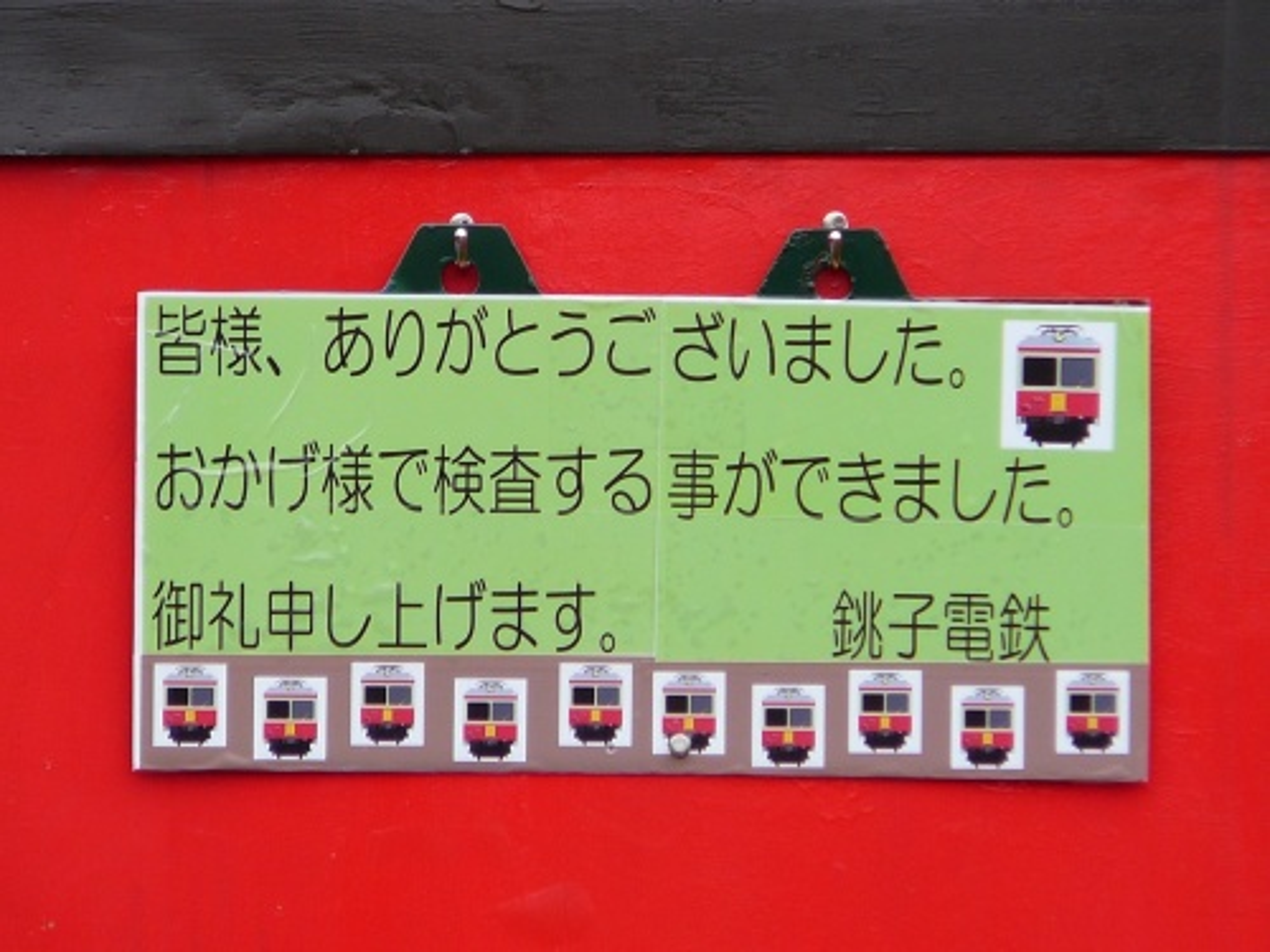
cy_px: 476
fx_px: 13391
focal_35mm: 365
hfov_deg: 5.4
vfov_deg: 4.1
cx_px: 635
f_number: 4.1
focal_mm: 43.4
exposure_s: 1/125
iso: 80
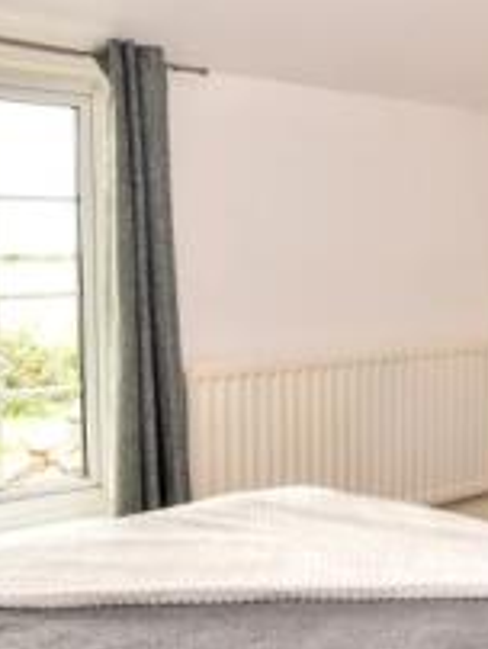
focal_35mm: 54
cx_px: 454
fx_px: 1009
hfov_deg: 26.2
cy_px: 329
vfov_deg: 35.6
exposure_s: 1/60
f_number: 6.3
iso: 400
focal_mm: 11.5
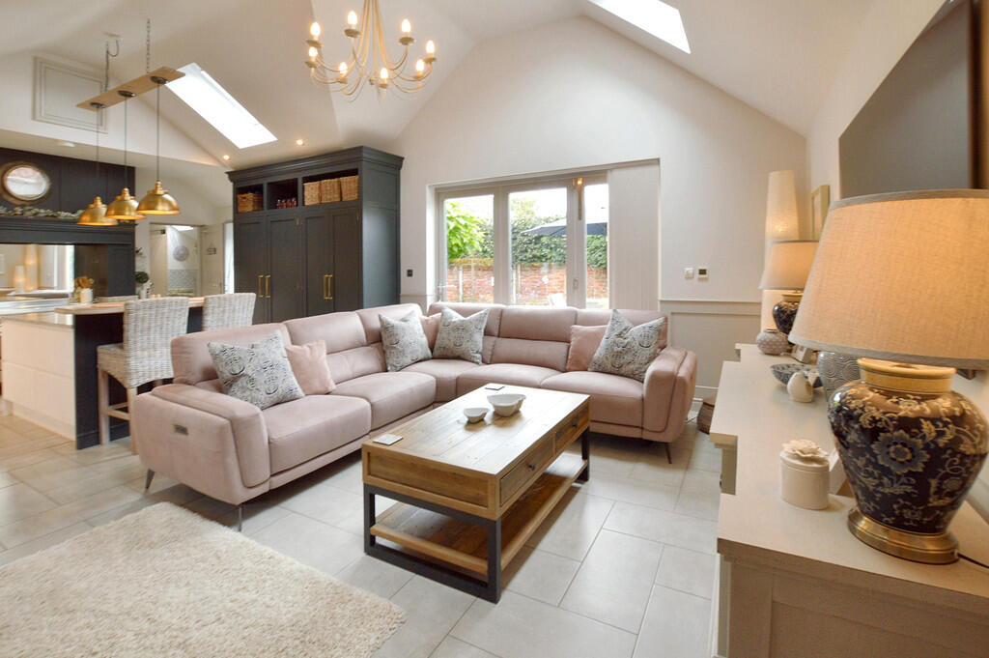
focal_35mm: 15
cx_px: 494
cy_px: 329
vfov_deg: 77.2
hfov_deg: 100.4
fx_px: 412
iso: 320
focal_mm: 10
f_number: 10
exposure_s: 1/15
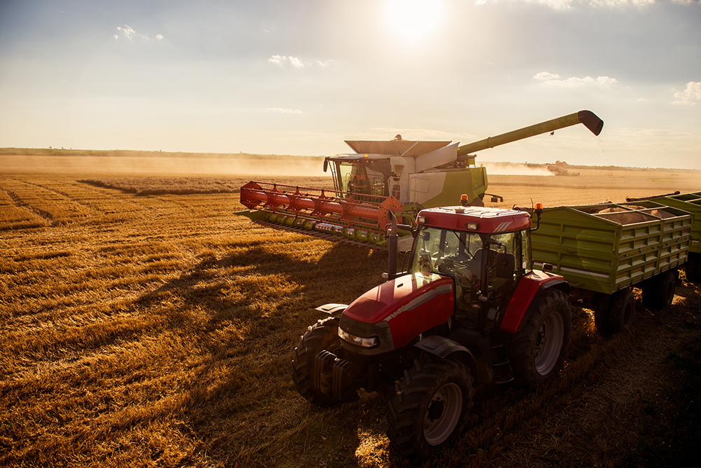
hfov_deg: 73.7
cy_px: 234
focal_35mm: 24
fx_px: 468
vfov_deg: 53.2
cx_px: 350
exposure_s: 1/4000
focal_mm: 24
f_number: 3.5
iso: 100
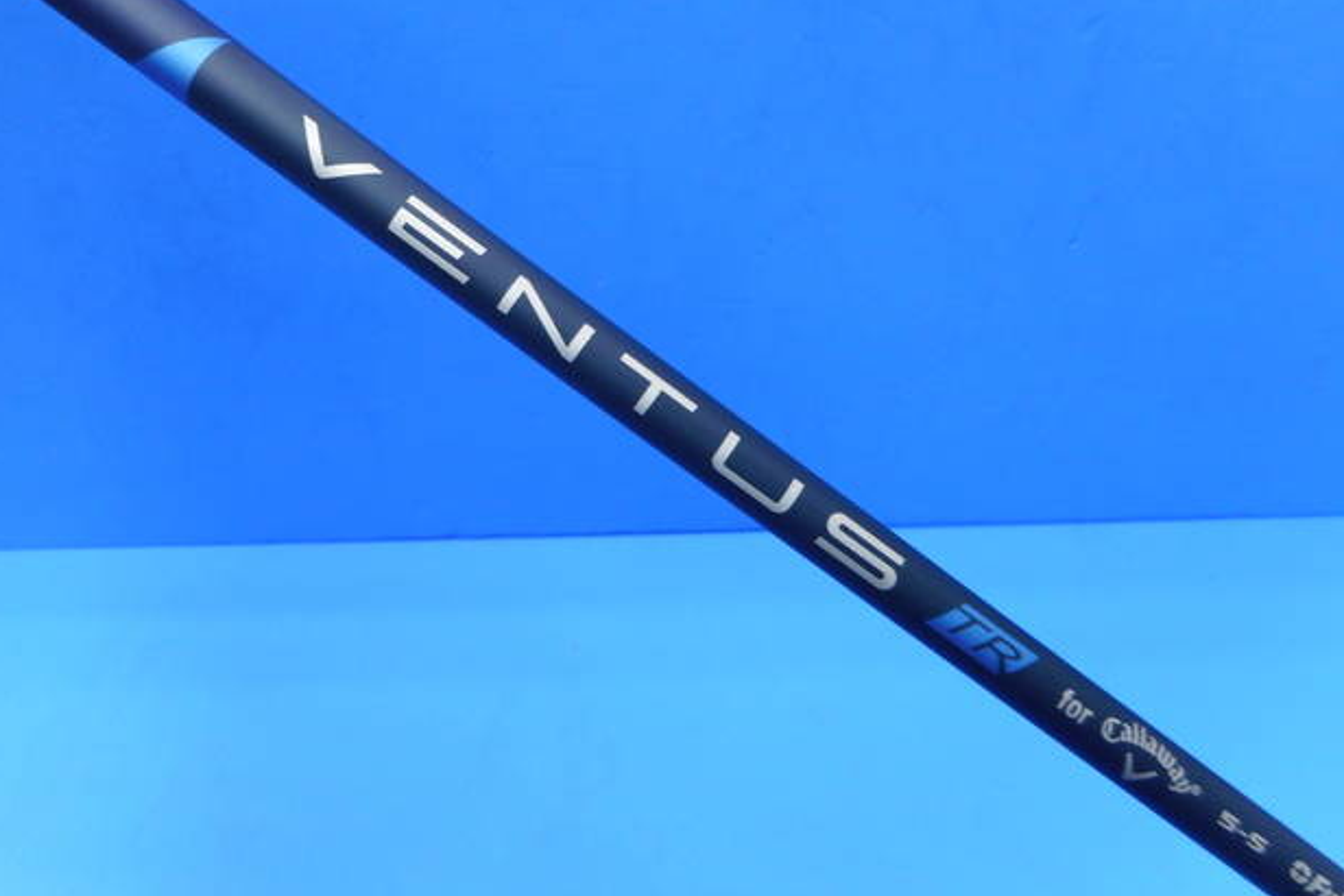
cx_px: 650
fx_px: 1008
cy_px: 395
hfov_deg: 67.4
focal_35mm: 27
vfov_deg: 47.9
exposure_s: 1/30
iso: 160
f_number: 3.7
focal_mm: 4.5
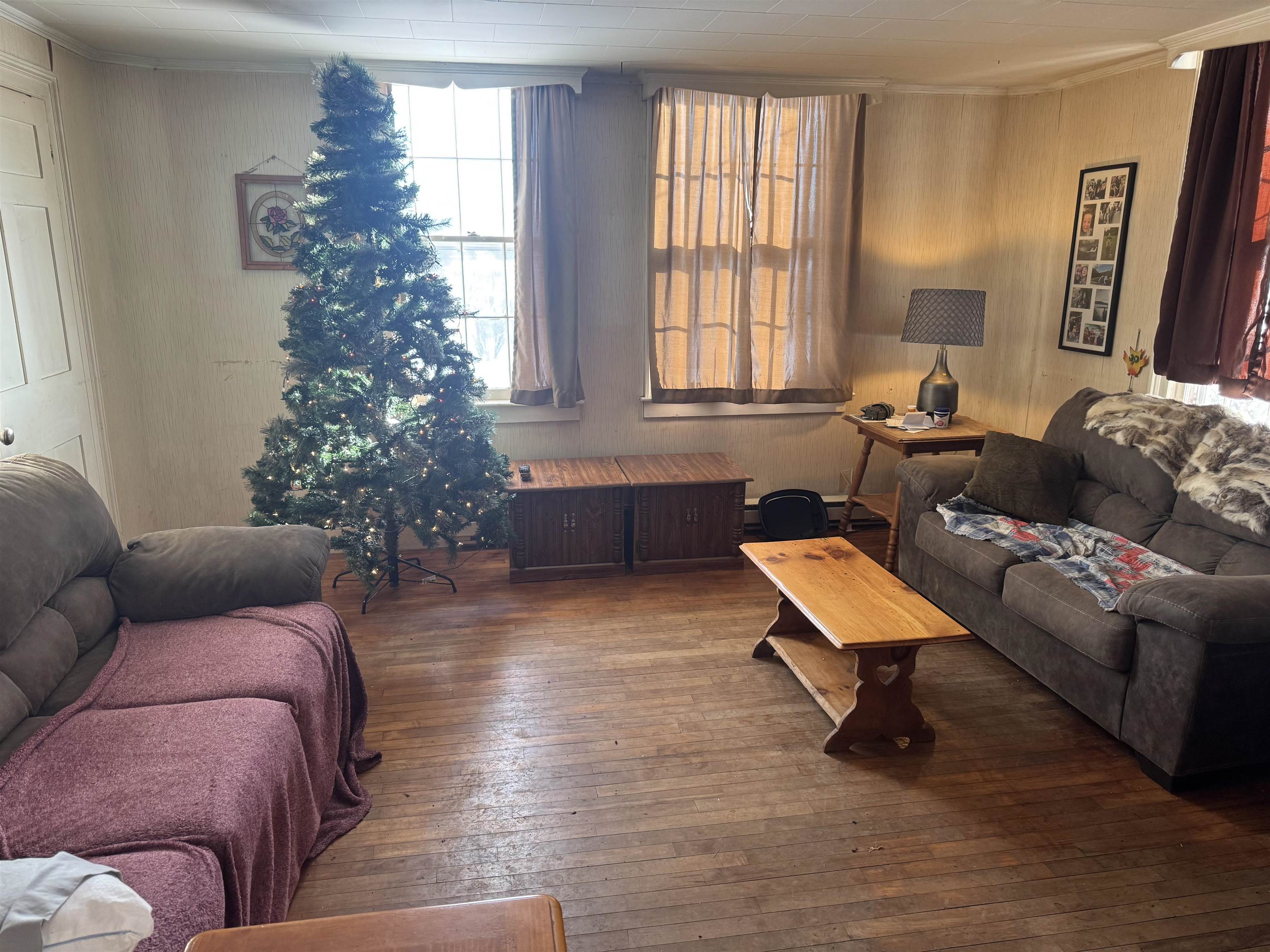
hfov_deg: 71.6
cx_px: 635
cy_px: 476
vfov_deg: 56.8
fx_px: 881
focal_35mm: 24
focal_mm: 6.76
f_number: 1.78
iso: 200
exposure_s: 1/120
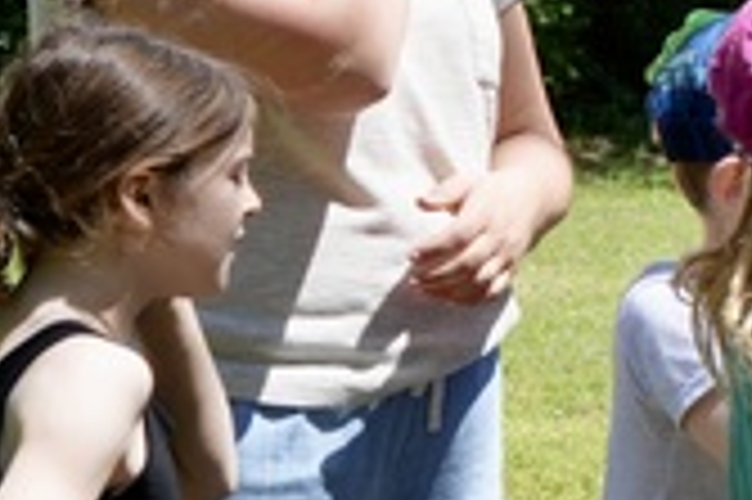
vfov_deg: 5.4
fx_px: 5259
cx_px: 2157
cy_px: -43
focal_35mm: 252
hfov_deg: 7.3
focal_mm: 41
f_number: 5.6
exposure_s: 1/250
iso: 100
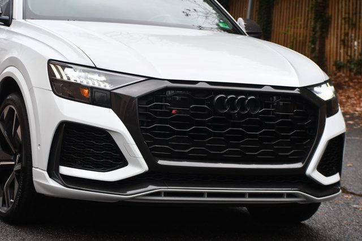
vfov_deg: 12.7
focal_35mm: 108
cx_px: 181
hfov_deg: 18.9
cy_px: 120
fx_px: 1086
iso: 360
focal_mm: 72
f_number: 5.6
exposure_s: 1/250
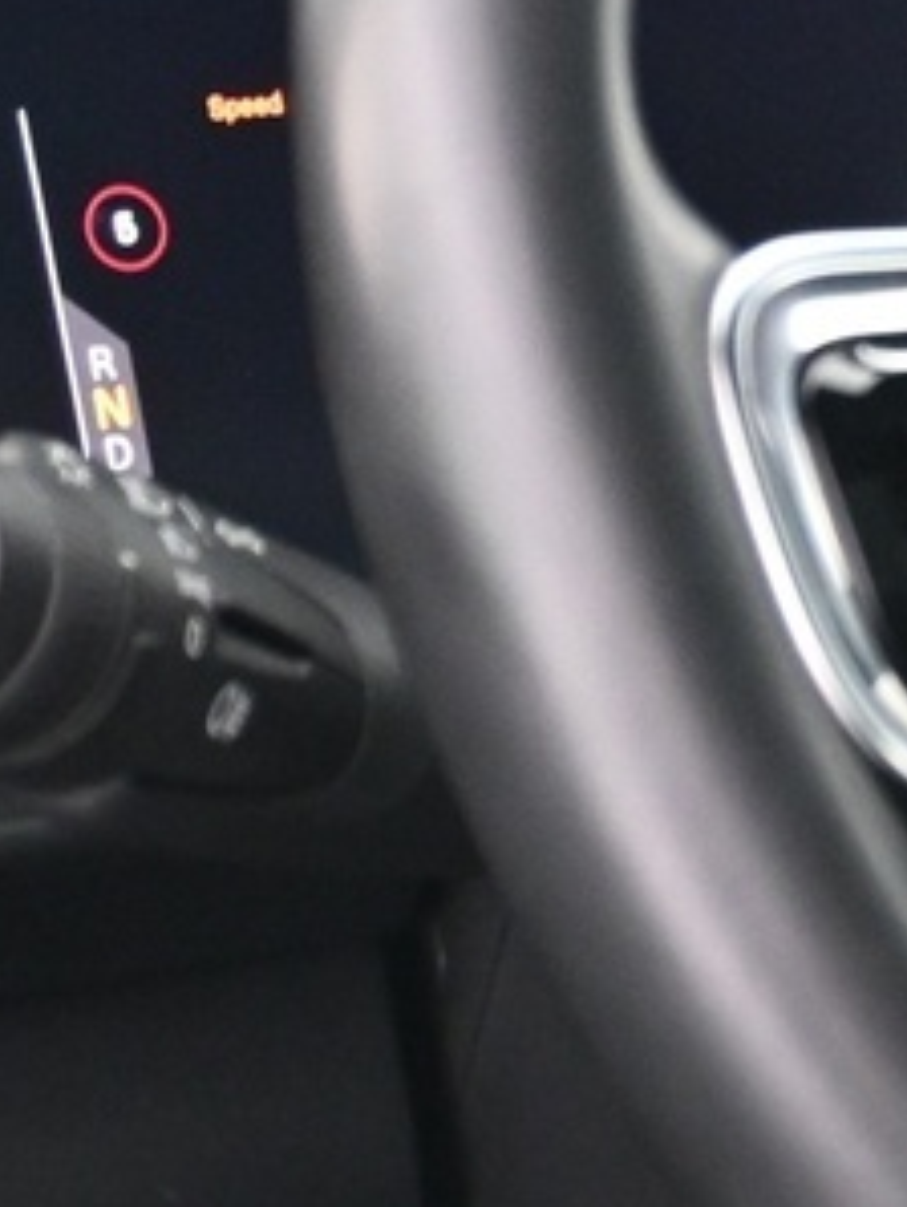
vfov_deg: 9.2
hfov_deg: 6.7
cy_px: 425
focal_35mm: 215
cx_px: 1753
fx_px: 7511
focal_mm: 27.5
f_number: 4.5
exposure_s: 1/8
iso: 1600
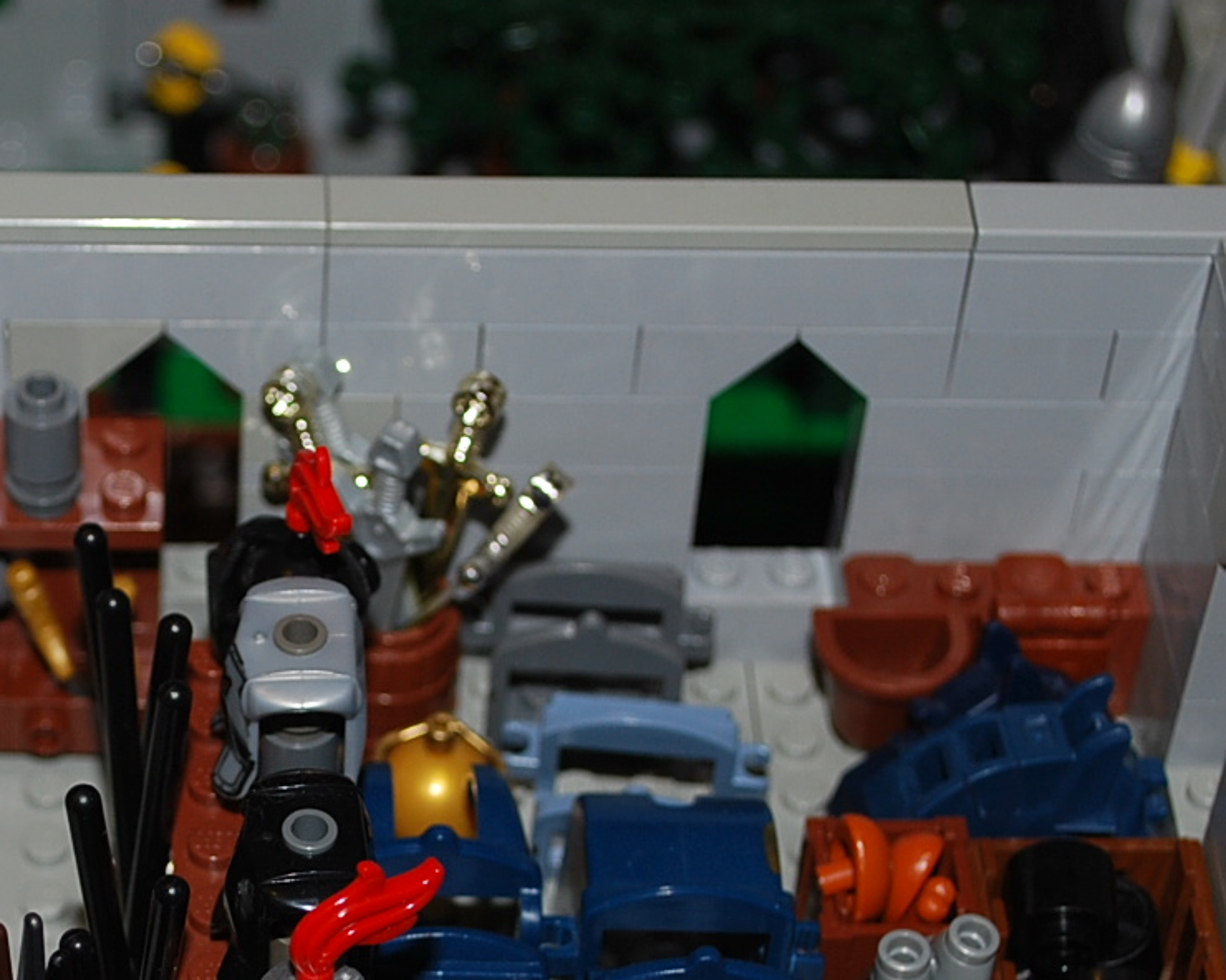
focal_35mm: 118
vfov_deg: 13.0
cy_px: 813
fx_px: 4282
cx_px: 177
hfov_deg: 16.1
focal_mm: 32
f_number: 5
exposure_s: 1/60
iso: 200
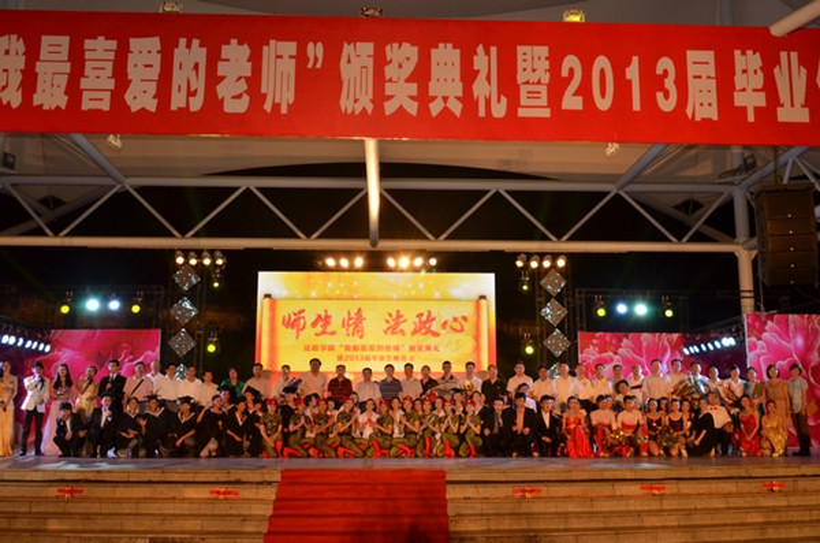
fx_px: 818
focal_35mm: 36
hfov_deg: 53.2
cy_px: 272
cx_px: 410
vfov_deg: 36.7
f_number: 9
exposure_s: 1/50
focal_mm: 24
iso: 640
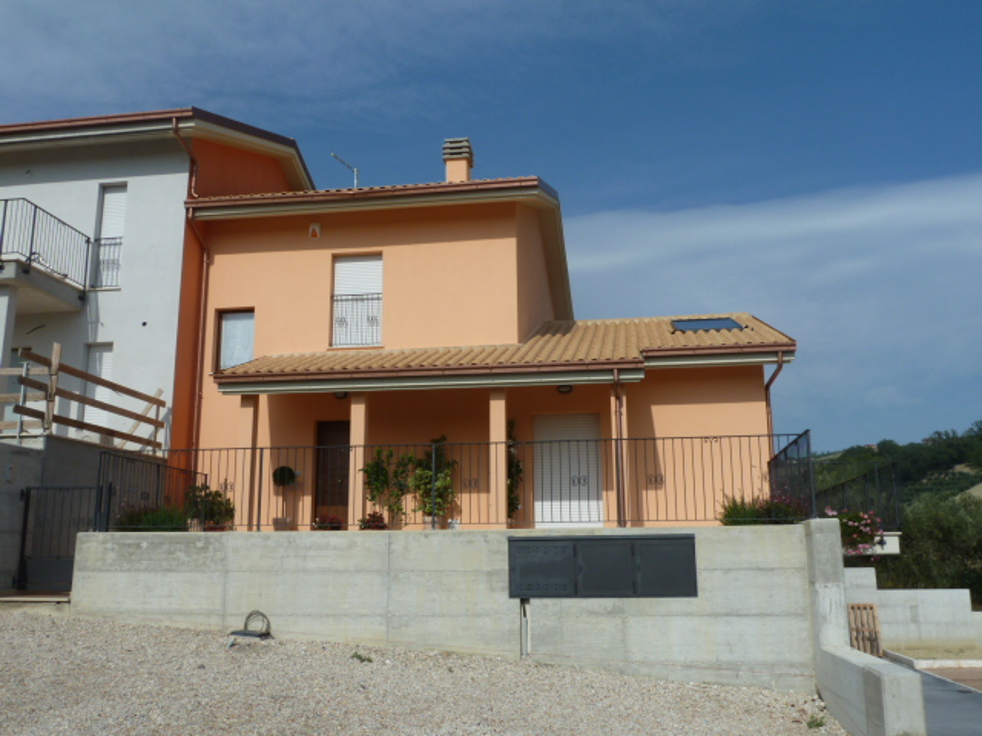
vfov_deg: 44.2
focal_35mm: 32
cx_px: 491
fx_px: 908
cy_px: 368
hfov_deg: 56.8
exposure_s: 1/800
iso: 80
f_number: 5.6
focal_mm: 5.3
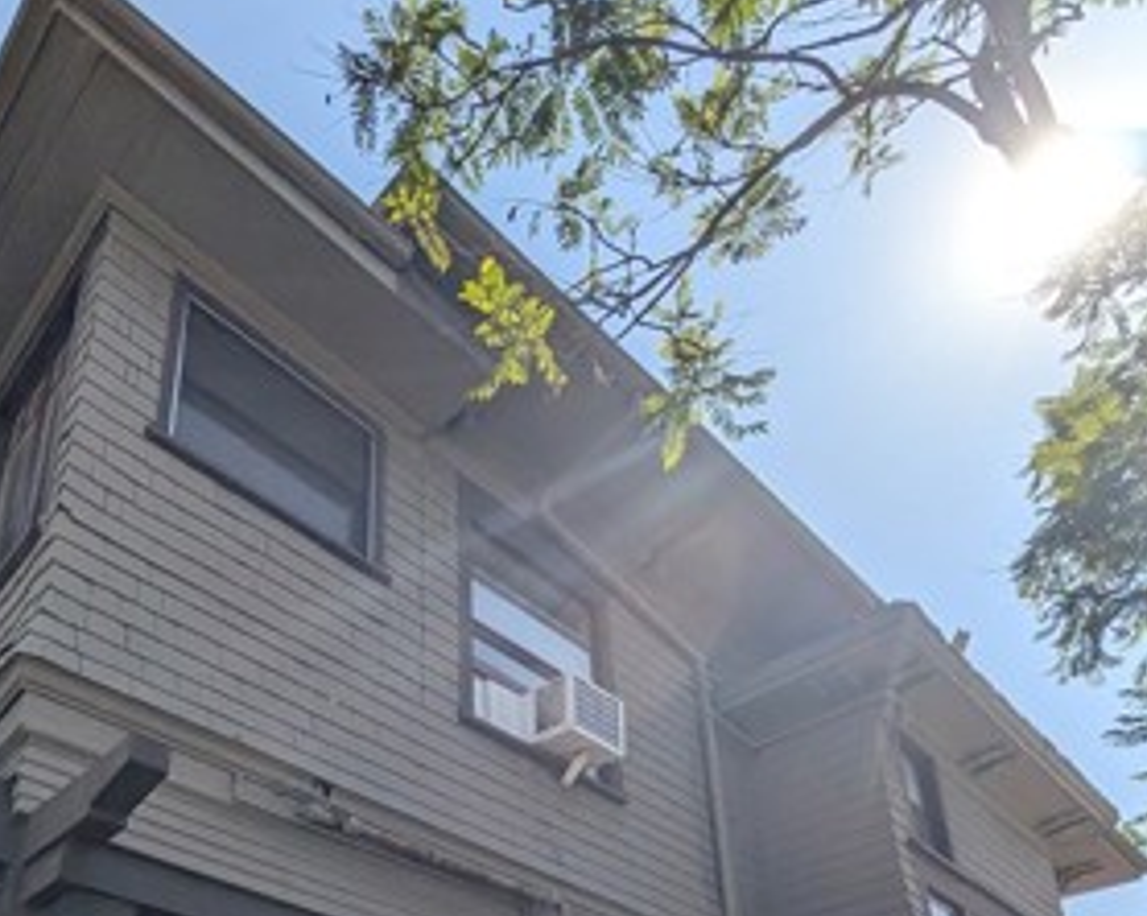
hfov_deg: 62.1
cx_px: 359
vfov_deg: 44.9
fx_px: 916
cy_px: 918
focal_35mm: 27
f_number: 1.7
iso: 55
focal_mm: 2.02
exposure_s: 1/6494
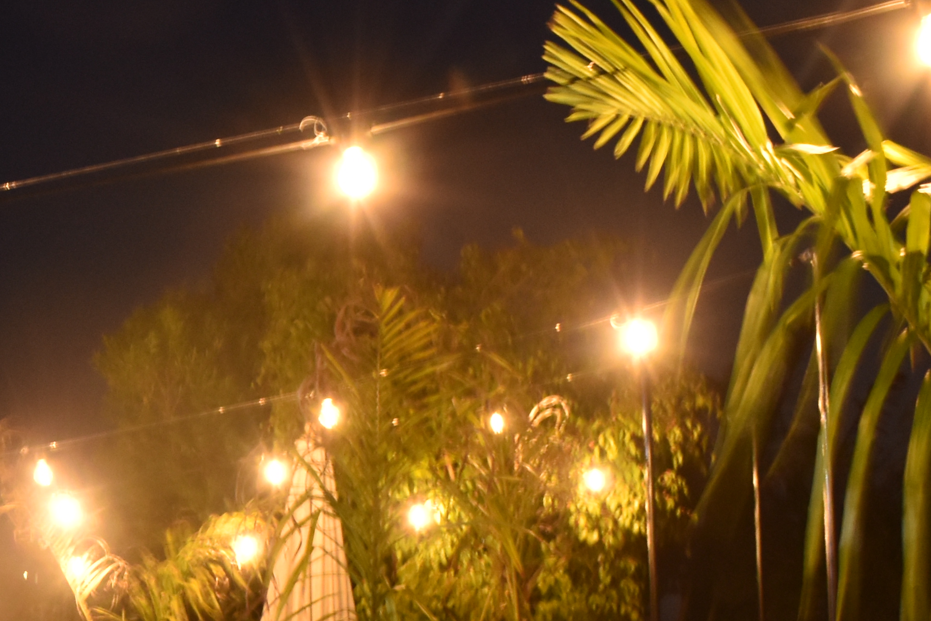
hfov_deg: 21.7
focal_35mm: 84
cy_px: 668
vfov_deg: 15.8
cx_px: -299
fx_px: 2172
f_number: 5
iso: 800
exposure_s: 1/2
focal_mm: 18
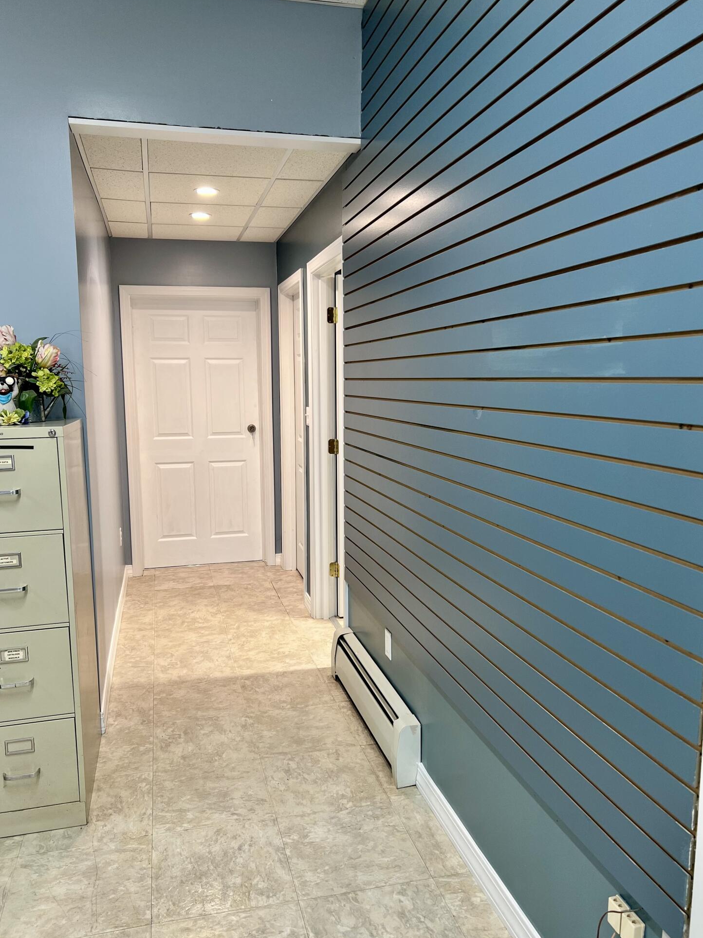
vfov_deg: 65.3
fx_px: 731
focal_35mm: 27
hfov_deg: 51.3
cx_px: 342
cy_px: 480
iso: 64
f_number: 1.5
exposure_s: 1/60
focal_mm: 5.7
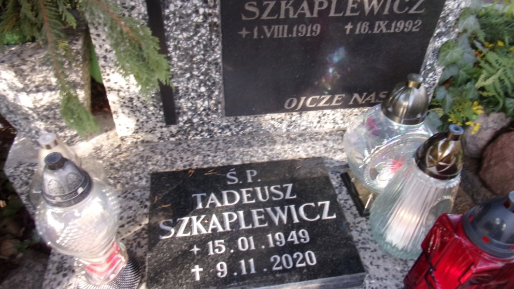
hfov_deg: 69.9
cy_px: 127
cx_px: 262
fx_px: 368
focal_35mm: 27
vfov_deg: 42.8
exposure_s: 1/34
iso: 110
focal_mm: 4.3
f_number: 3.3
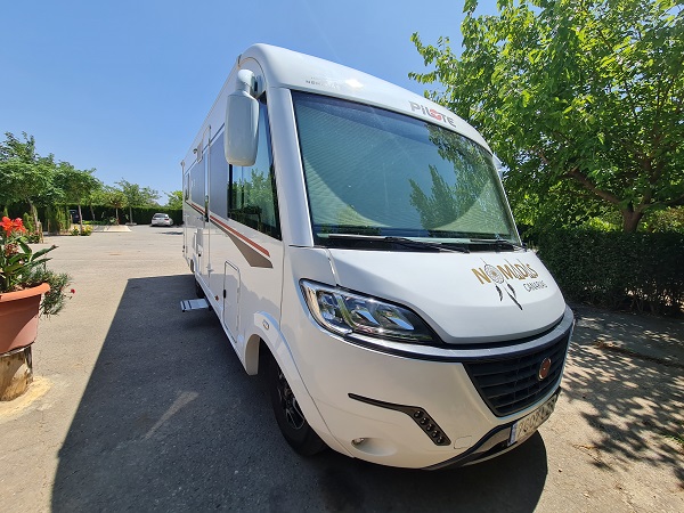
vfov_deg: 89.9
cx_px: 342
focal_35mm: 13
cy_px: 256
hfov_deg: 106.2
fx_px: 257
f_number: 2.2
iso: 64
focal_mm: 2.2
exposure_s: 1/1676
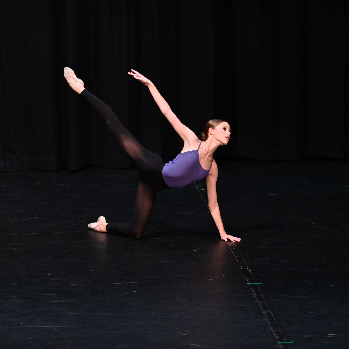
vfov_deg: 9.1
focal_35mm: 192
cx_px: 131
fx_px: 2190
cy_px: 174
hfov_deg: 9.1
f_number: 2.8
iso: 800
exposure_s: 1/320
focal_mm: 100
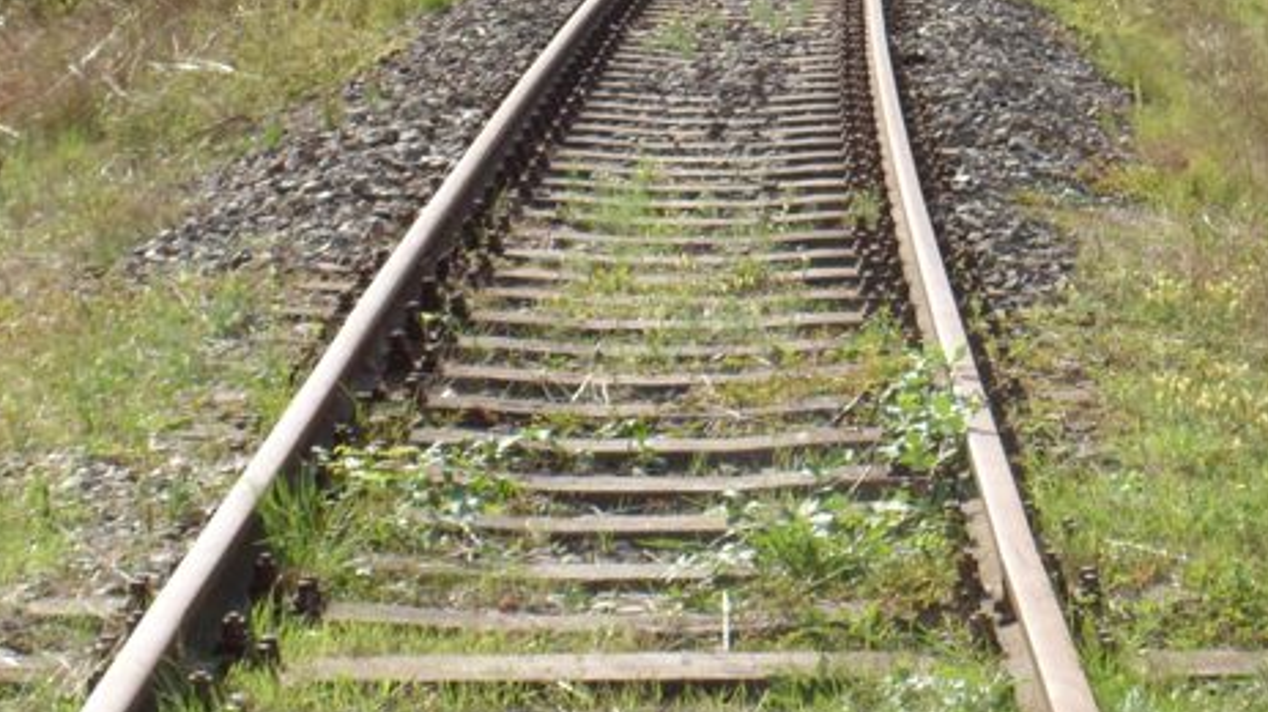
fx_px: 5814
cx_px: 975
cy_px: -27
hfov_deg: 12.4
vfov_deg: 7.0
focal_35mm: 173
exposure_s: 1/218
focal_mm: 13.8
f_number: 5.8
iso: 50
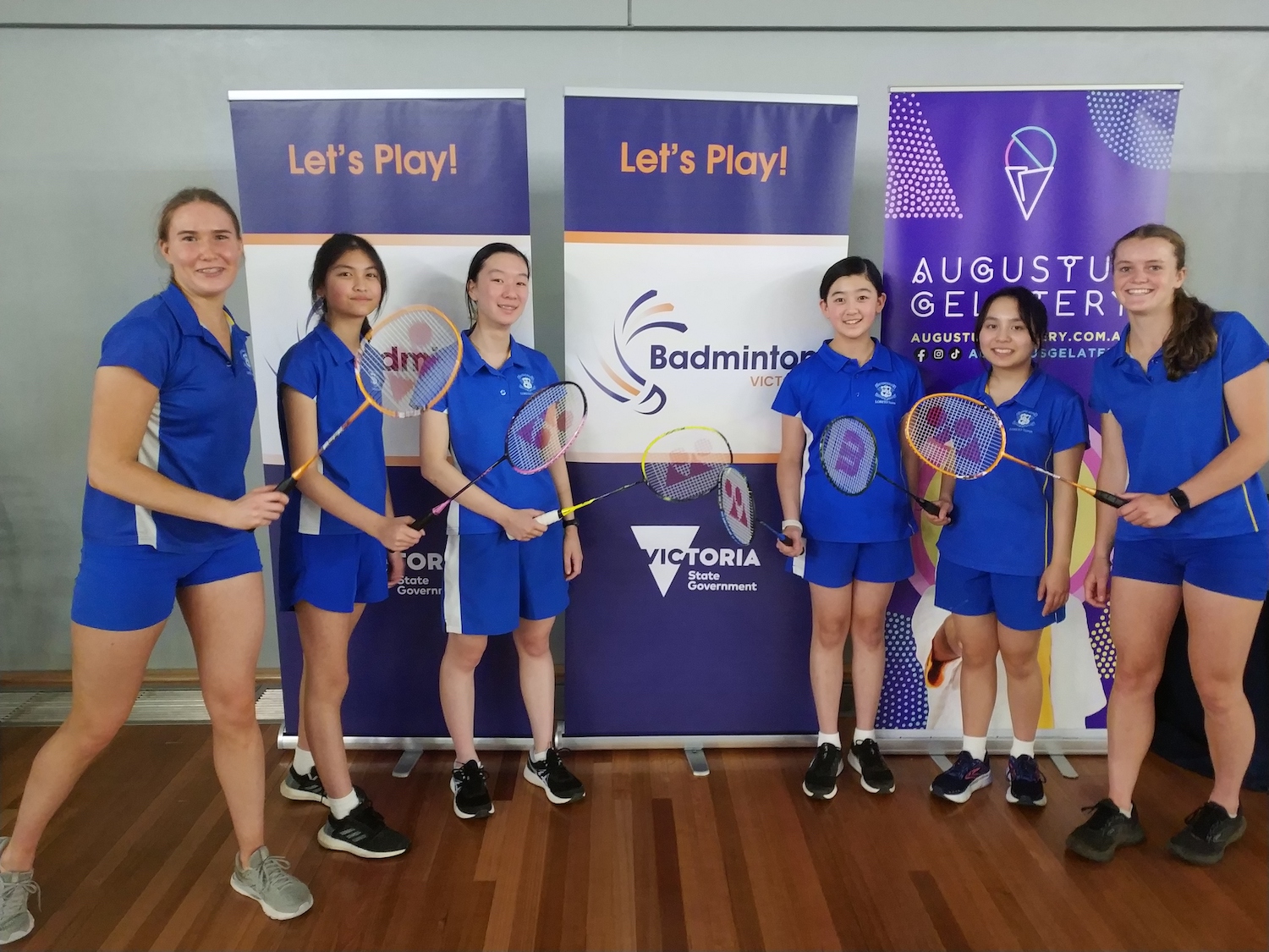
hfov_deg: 56.8
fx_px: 1173
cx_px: 634
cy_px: 476
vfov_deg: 44.2
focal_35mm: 32
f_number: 2
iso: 619
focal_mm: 4.5
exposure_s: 1/17
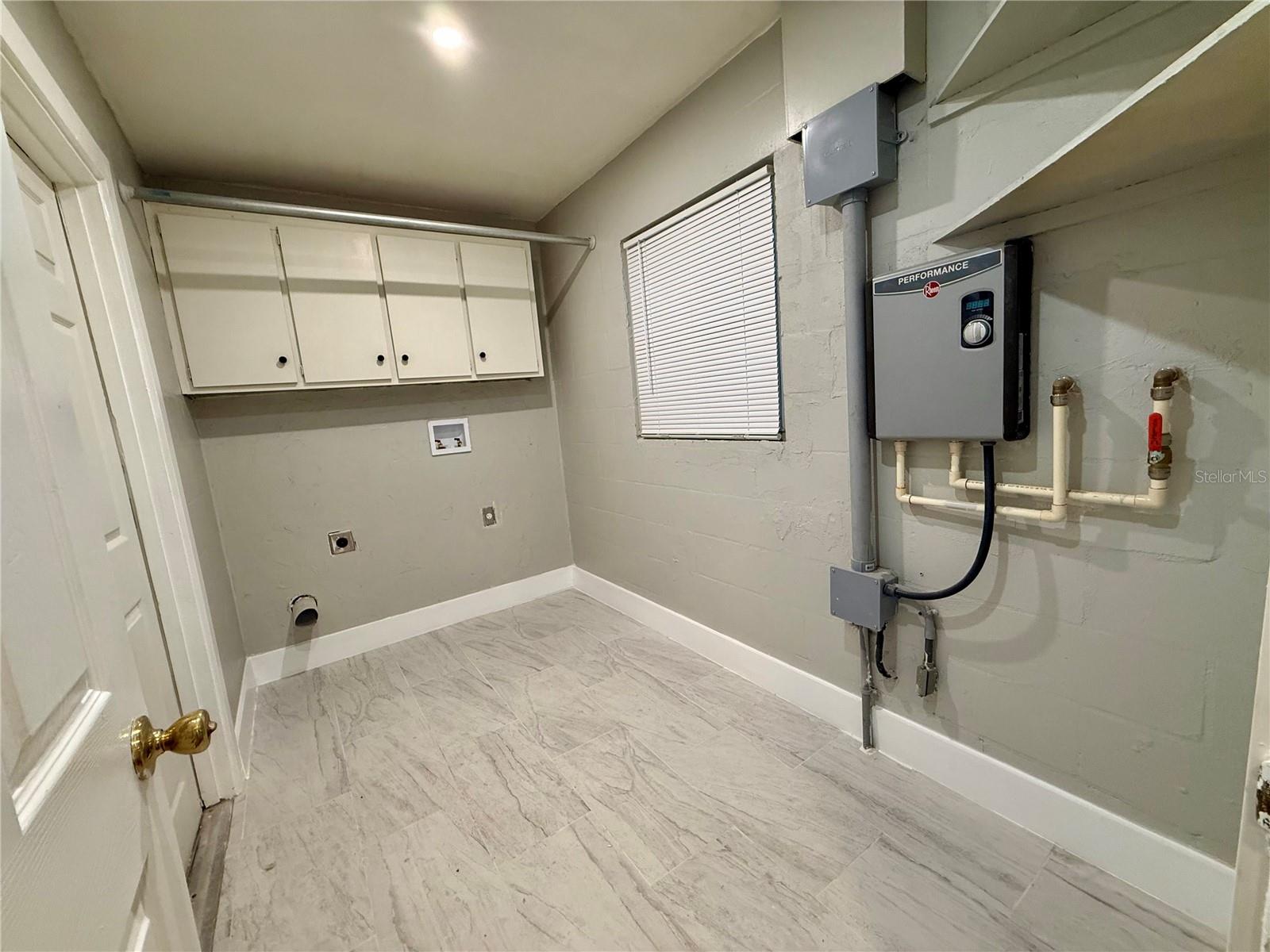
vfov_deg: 85.7
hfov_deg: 102.1
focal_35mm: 14
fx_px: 514
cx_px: 635
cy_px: 476
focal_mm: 2.22
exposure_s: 1/60
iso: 200
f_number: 2.2
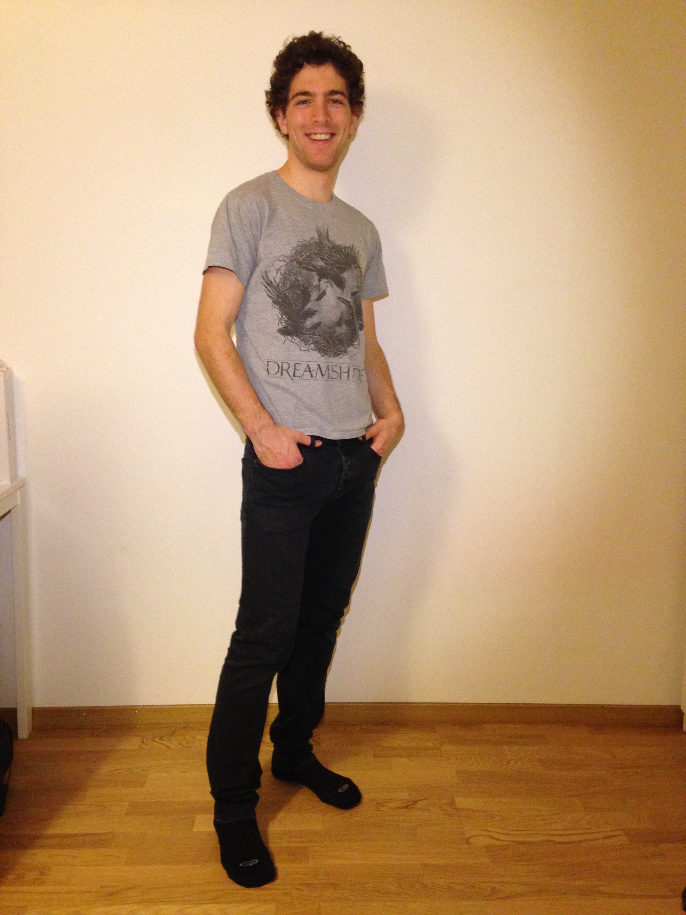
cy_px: 458
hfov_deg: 42.9
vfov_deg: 55.4
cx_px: 343
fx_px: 872
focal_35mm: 33
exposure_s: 1/20
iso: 400
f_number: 2.4
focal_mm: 4.12
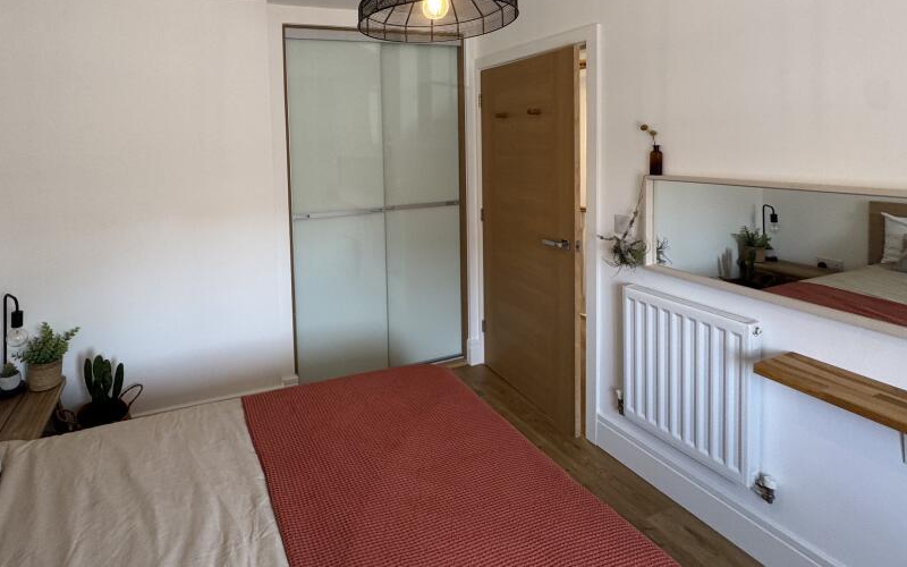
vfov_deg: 60.0
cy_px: 168
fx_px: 470
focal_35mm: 19
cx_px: 346
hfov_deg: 86.4
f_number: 2.2
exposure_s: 1/99
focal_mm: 2.22
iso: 100
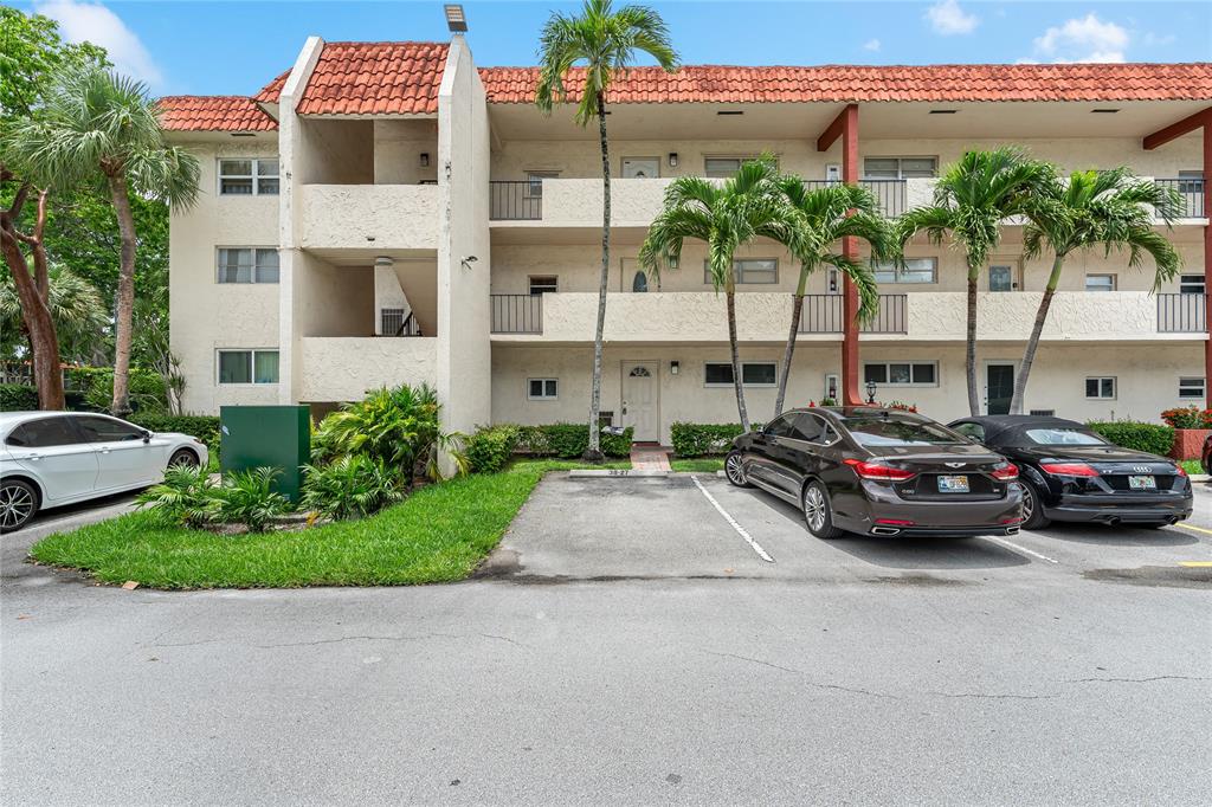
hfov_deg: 96.8
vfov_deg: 73.7
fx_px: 538
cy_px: 404
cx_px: 606
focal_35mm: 16
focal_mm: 16
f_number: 9
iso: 200
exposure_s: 1/160
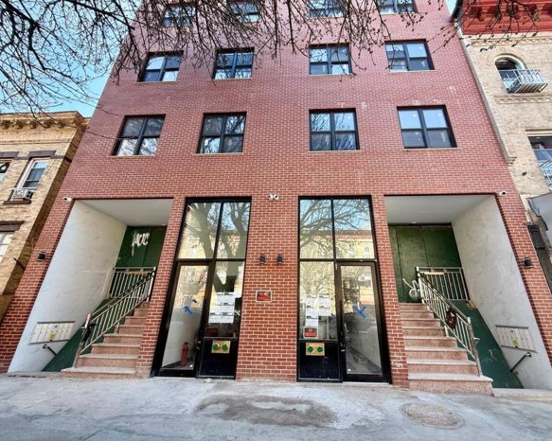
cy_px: 217
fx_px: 245
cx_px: 298
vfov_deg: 84.0
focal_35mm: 15
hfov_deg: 96.6
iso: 50
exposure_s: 1/171
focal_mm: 2.22
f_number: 2.2
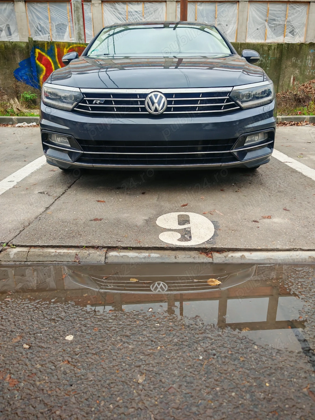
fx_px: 328
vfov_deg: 65.3
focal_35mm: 27
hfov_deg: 51.3
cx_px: 158
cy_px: 210
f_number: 1.6
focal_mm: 7.62
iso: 50
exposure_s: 1/140
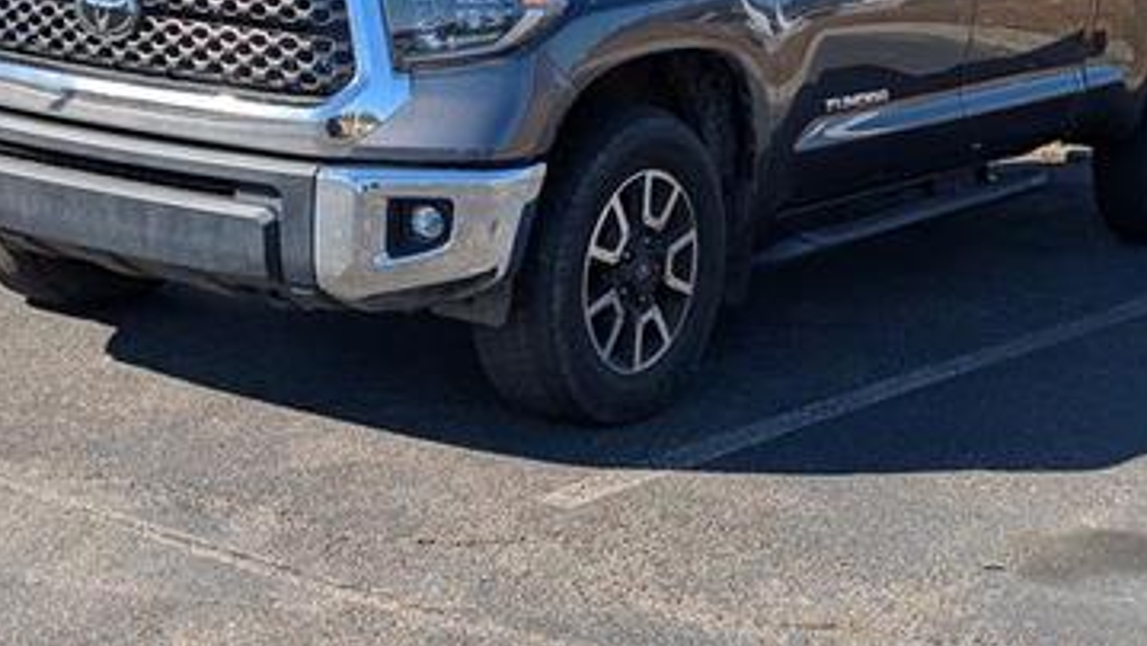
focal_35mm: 75
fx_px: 2281
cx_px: 585
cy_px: 58
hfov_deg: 28.2
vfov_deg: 15.9
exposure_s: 1/833
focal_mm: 6.9
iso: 19
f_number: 1.68
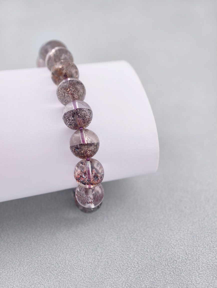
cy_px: 144
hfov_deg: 17.4
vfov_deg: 23.0
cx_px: 108
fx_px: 709
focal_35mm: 85
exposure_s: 1/160
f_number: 2.67
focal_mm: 22.48
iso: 125
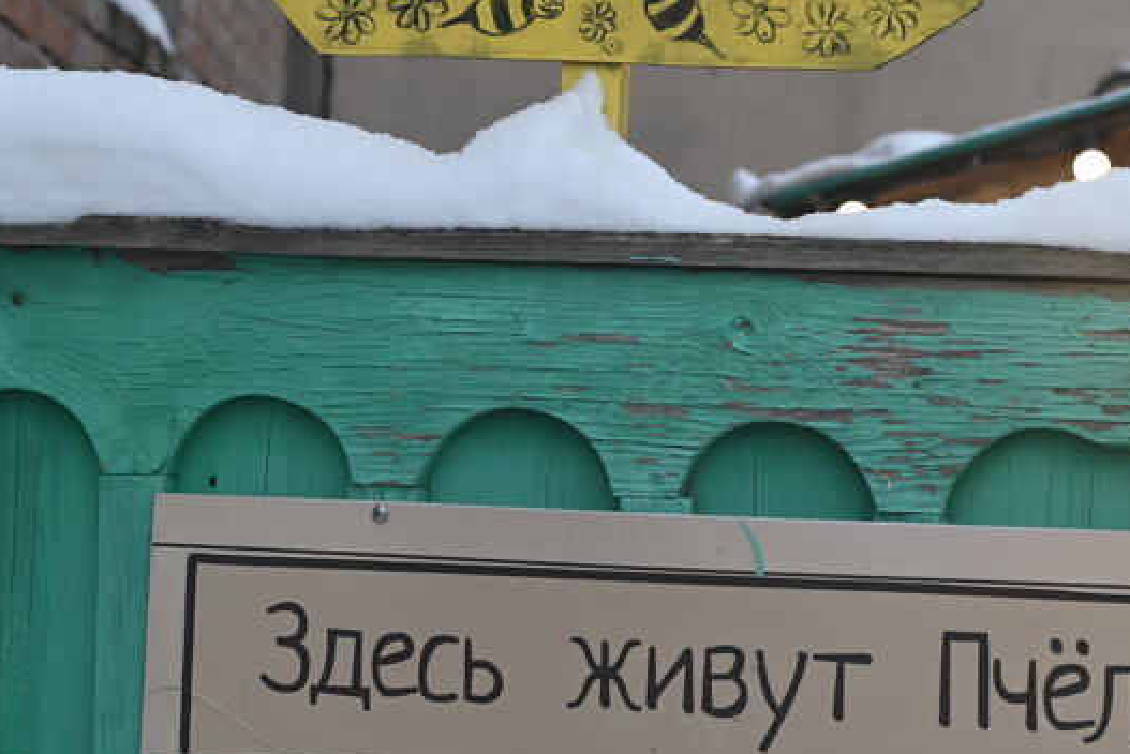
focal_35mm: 123
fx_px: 3863
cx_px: 665
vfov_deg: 11.0
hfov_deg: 16.6
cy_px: -91
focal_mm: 54
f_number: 4.5
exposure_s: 1/1600
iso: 640
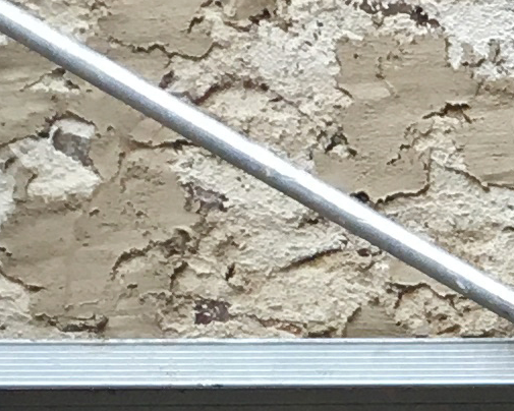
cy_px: 606
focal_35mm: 226
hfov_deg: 7.9
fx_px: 3438
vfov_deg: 6.8
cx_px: 1283
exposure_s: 1/33
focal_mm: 4.15
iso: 25
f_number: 2.2
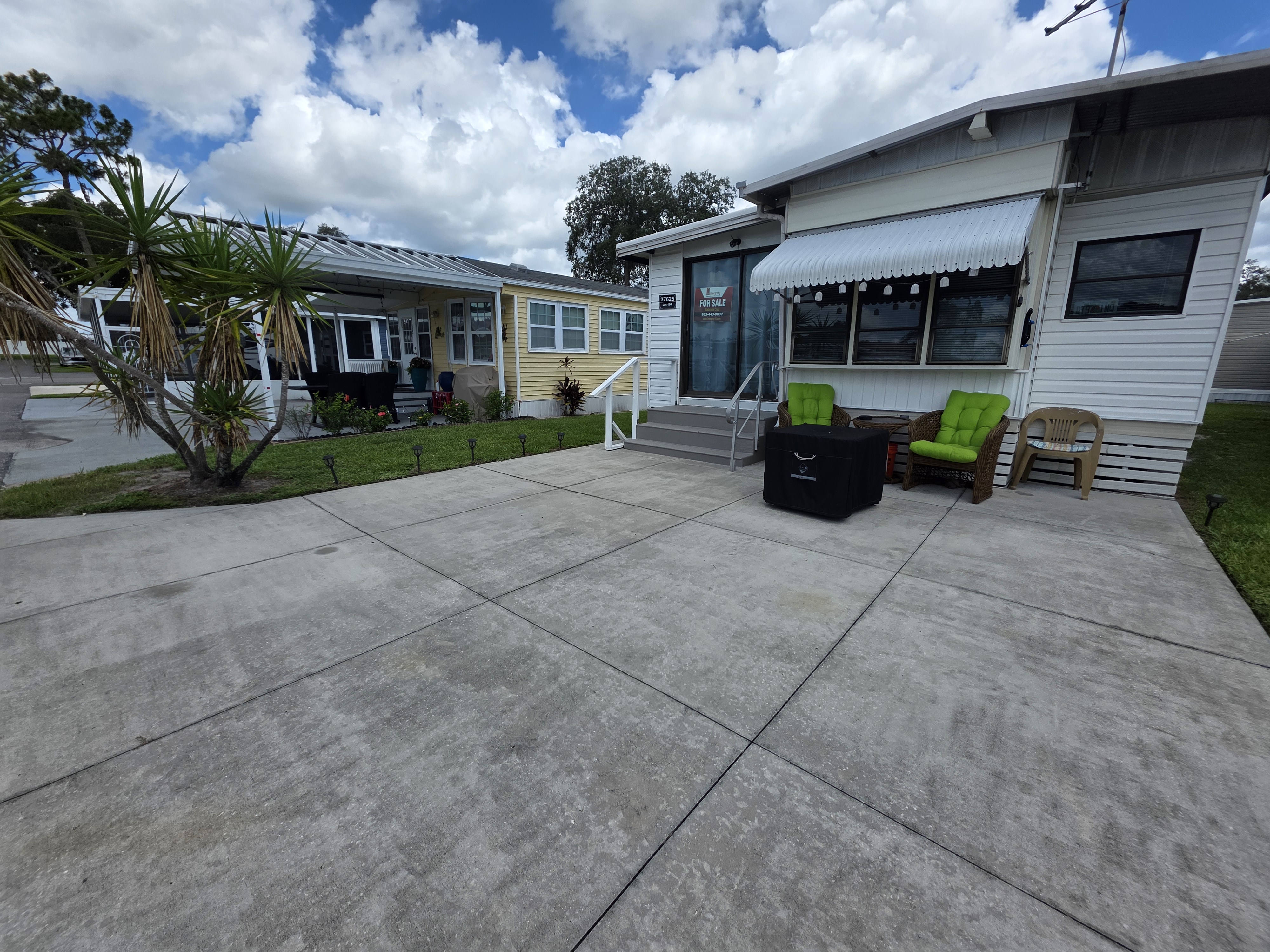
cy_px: 476
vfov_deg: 89.9
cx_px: 635
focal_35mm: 13
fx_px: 477
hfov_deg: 106.2
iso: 40
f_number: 1.9
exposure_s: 1/2890
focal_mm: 2.2
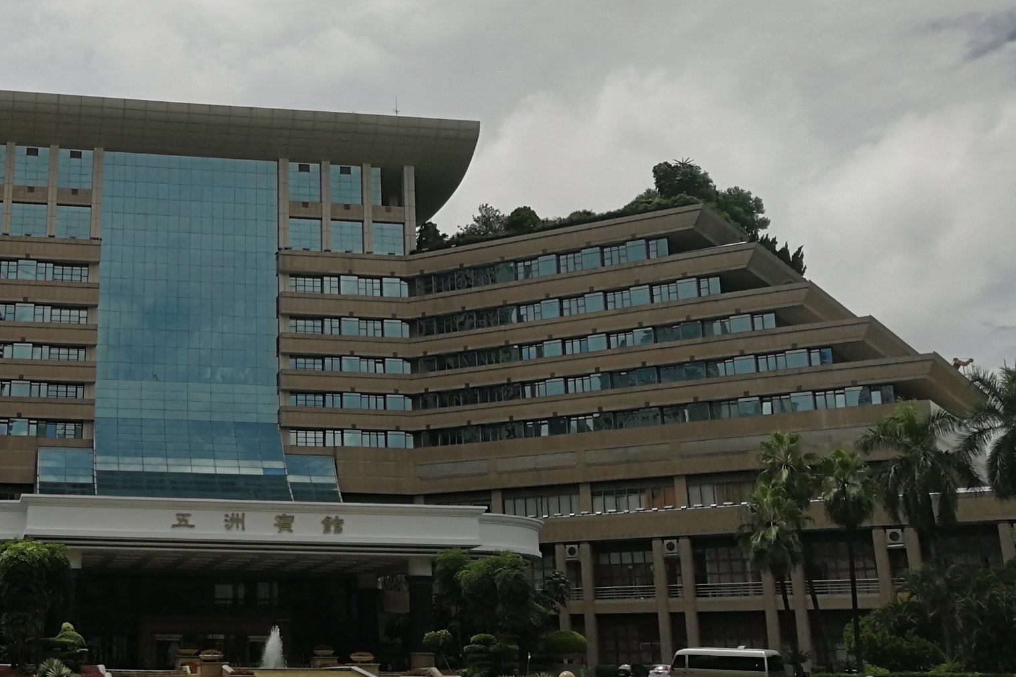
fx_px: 1411
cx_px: 218
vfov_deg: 26.7
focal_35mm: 50
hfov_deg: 38.3
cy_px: 189
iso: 50
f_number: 1.8
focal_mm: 3.95
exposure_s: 1/5000
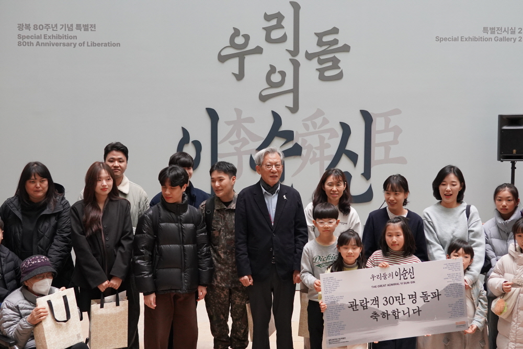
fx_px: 523
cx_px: 262
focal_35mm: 36
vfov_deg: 36.9
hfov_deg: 53.1
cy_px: 174
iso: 2000
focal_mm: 24
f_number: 4
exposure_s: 1/160
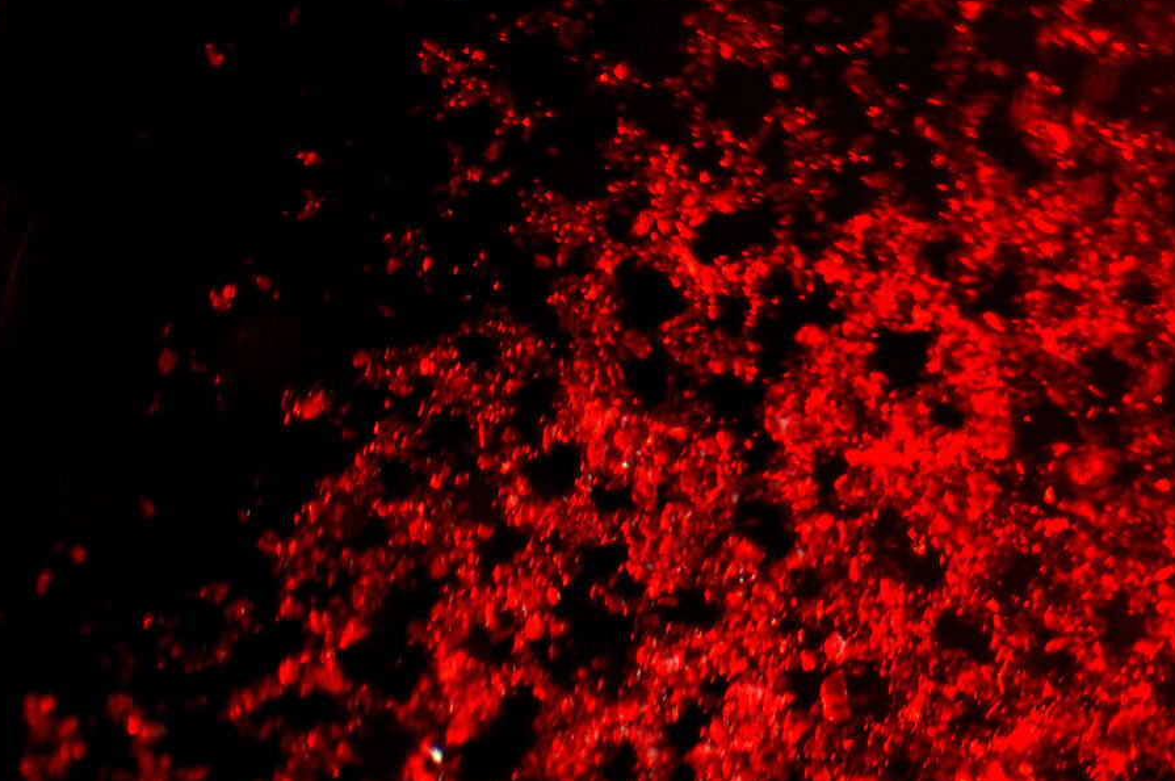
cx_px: 490
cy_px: 198
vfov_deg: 3.2
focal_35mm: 422
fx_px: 13772
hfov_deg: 4.9
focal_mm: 105
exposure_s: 1/60
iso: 200
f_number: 5
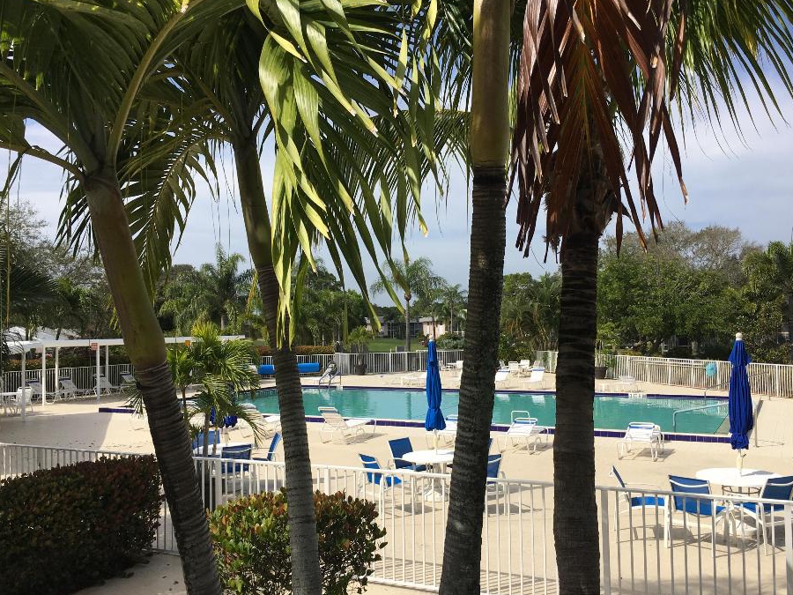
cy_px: 317
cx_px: 418
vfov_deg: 42.9
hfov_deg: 55.3
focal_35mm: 33
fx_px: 756
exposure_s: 1/2747
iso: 25
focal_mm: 4.15
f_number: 2.2
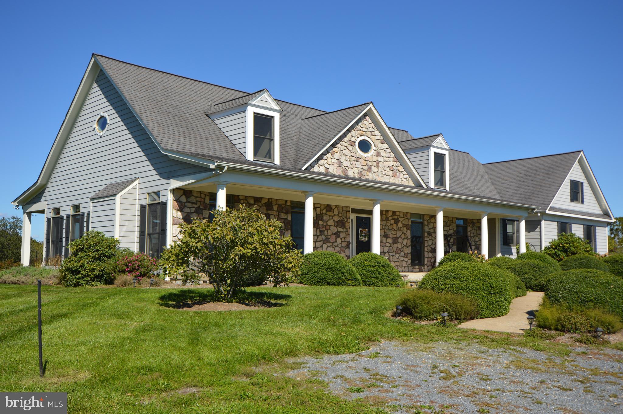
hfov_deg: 53.2
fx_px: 622
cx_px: 312
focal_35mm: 36
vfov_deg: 36.8
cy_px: 207
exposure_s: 1/320
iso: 100
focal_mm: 24
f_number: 9
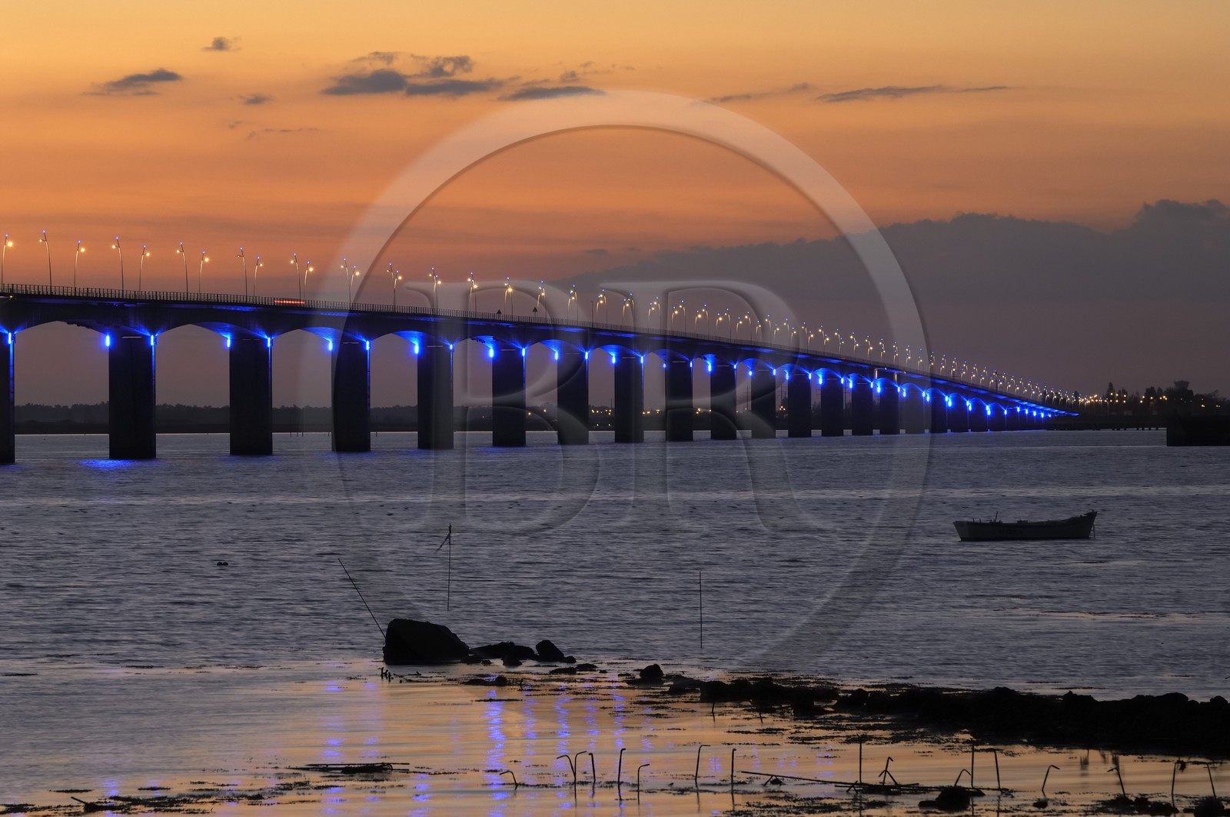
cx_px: 615
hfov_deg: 11.4
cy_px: 408
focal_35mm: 180
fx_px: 6141
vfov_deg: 7.6
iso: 100
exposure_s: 1/1.25
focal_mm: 120
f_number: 6.3
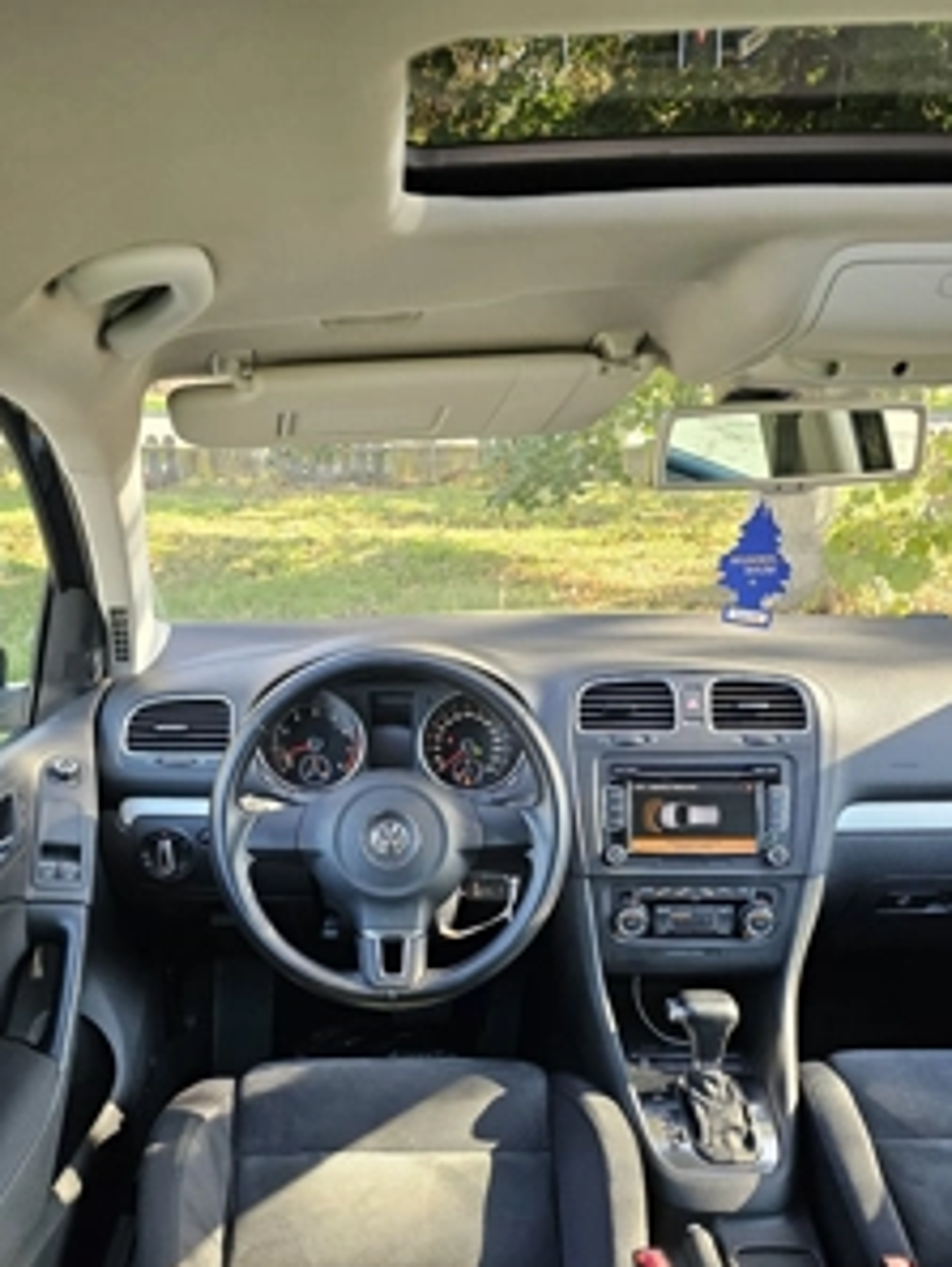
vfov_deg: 57.1
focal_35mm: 31
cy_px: 845
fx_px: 1136
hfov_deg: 45.4
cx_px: 414
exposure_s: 1/182
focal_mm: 6.3
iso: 160
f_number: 1.7
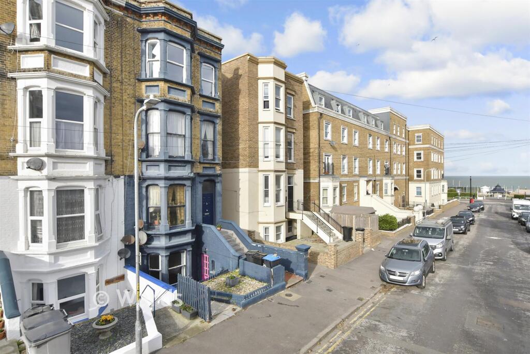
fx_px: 265
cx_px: 265
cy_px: 177
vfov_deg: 67.4
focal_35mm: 18
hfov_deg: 90.0
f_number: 7.1
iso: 640
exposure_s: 1/800
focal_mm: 12
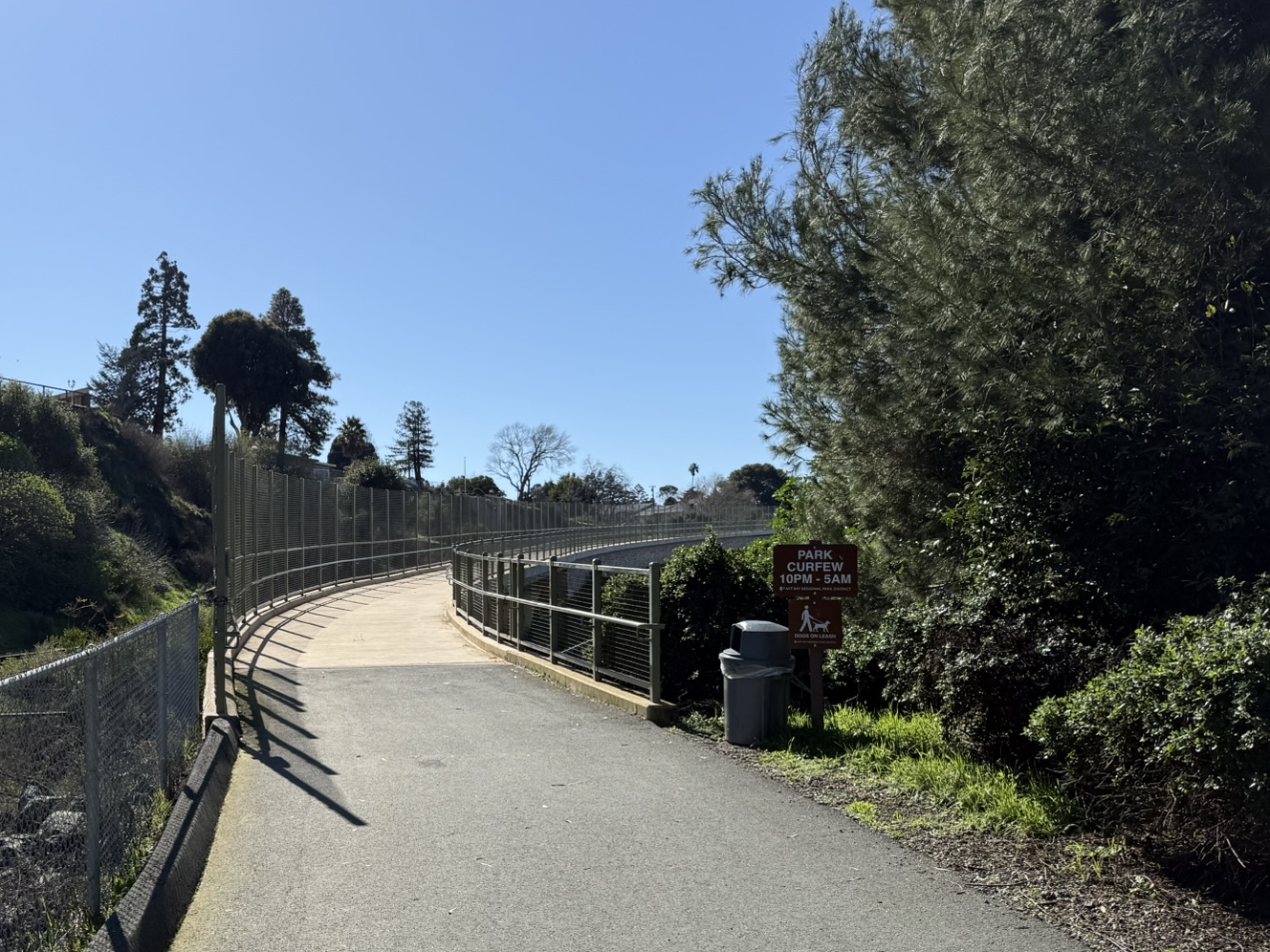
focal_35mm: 37
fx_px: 1357
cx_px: 387
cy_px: 553
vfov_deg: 38.6
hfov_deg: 49.0
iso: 80
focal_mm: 6.76
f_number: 1.78
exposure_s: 1/6173
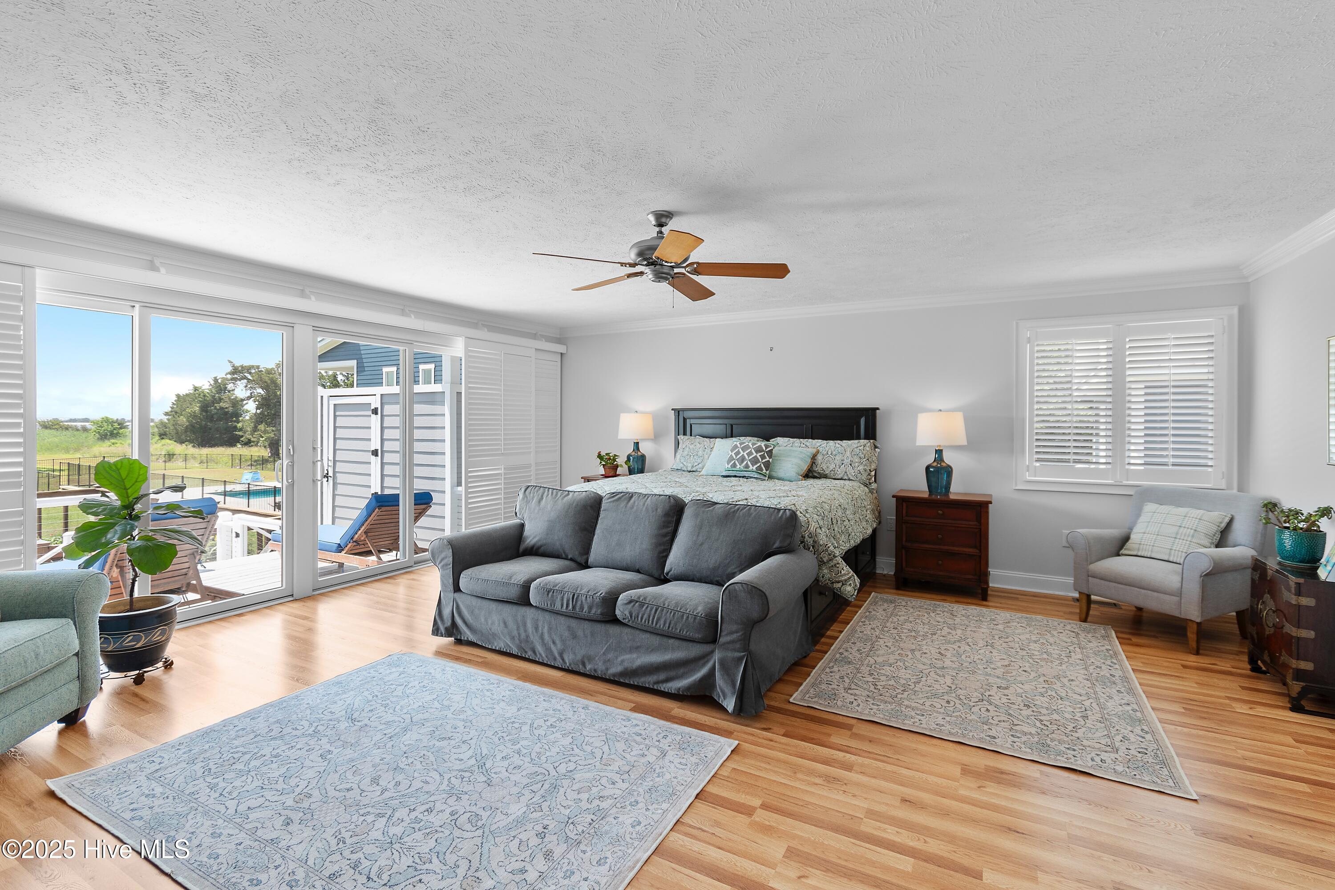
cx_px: 668
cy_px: 445
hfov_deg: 100.4
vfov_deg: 77.3
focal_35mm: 15
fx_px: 556
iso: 100
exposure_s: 1/15
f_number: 4.5
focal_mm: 10
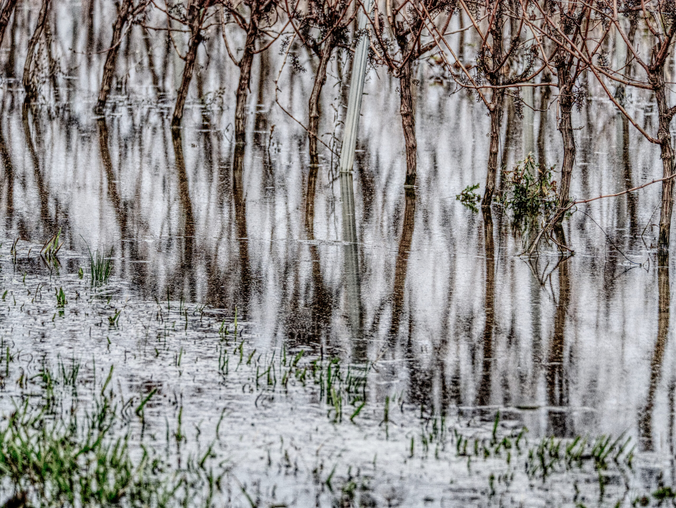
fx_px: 6527
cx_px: 338
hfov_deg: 5.9
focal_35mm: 334
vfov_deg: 4.5
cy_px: 254
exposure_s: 1/500
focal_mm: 167
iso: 1600
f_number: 5.5
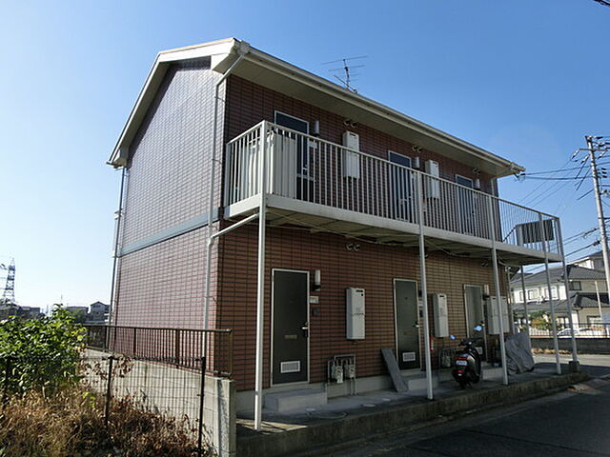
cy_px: 228
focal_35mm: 25
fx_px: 441
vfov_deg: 54.9
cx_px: 305
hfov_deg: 69.4
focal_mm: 4.4
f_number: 8
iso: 80
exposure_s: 1/250
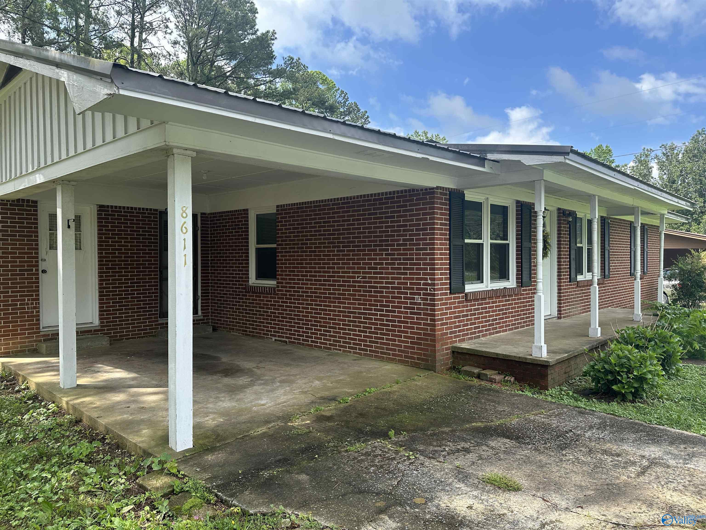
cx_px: 353
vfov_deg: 56.8
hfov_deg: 71.6
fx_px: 489
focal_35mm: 24
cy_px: 265
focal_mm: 6.86
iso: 80
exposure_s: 1/1304
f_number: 1.78
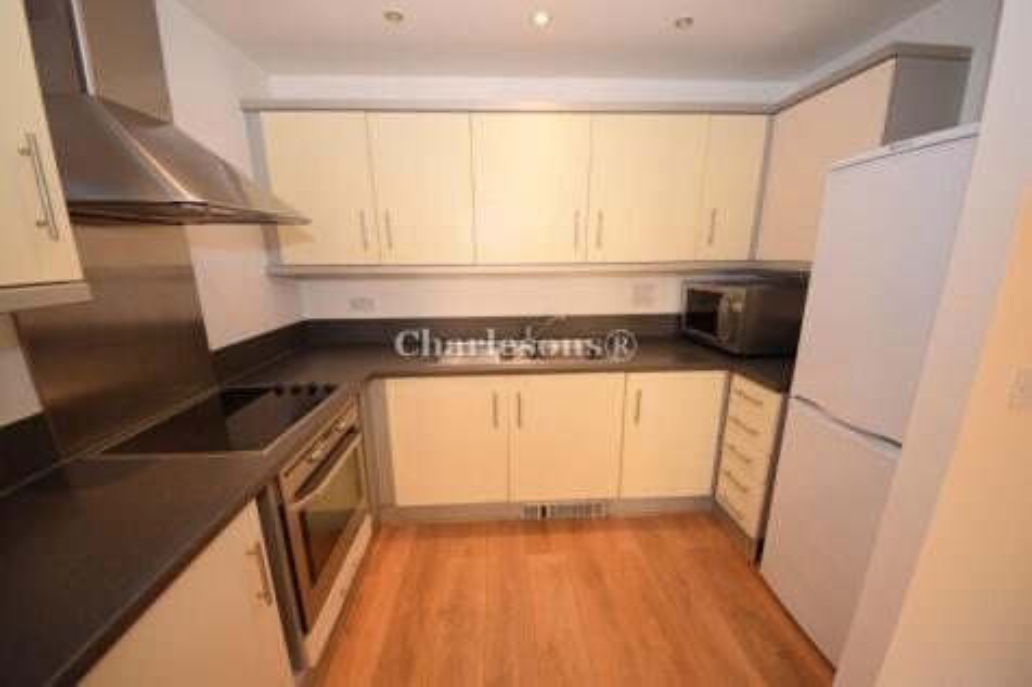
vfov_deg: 90.0
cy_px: 344
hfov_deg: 112.6
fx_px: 344
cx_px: 516
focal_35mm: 12
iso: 800
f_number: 4.5
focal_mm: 8
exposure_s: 1/60
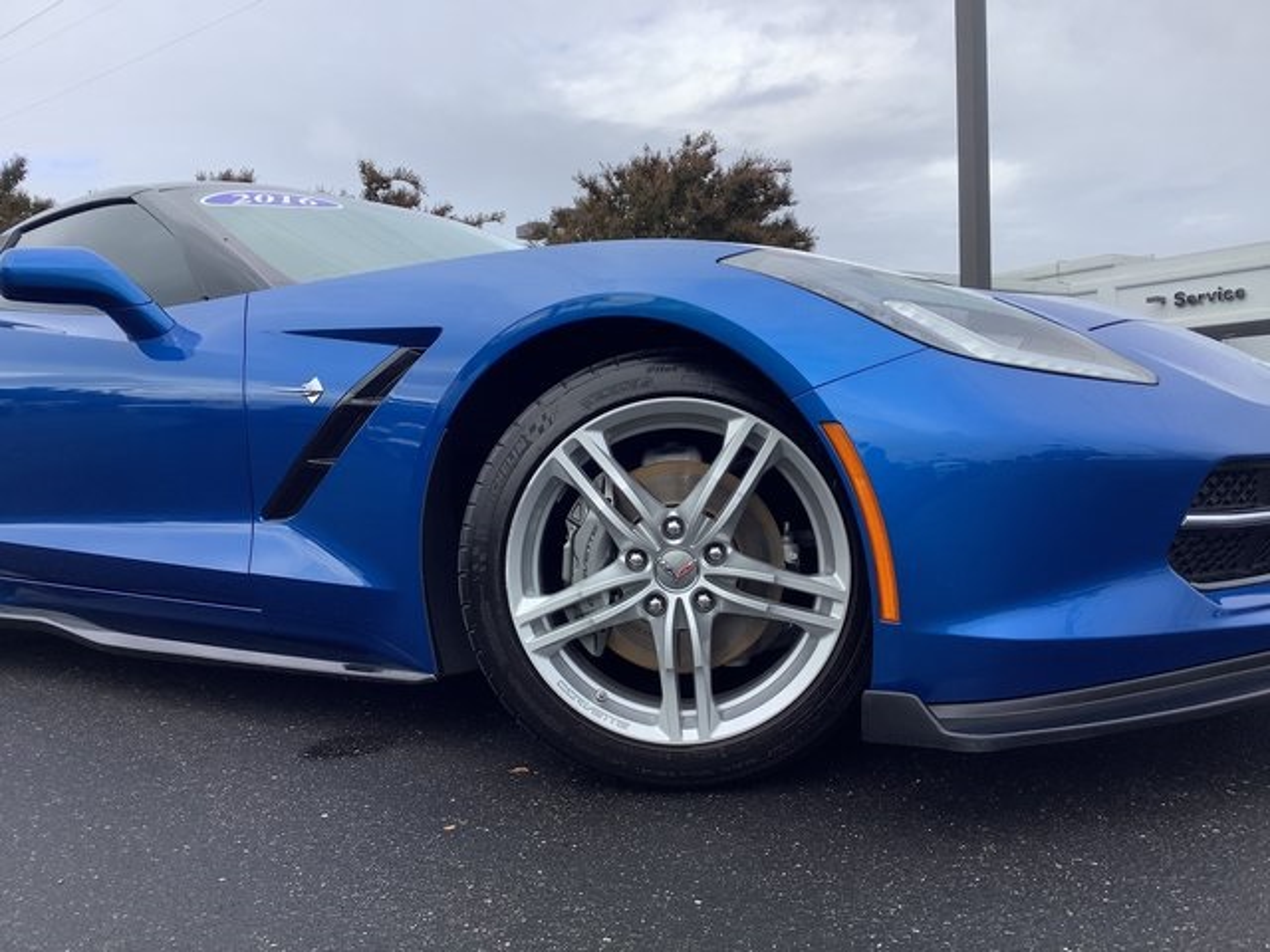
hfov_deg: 58.4
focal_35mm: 31
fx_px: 1137
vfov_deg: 45.4
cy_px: 476
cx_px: 635
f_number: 2.4
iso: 25
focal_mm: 3.3
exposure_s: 1/525
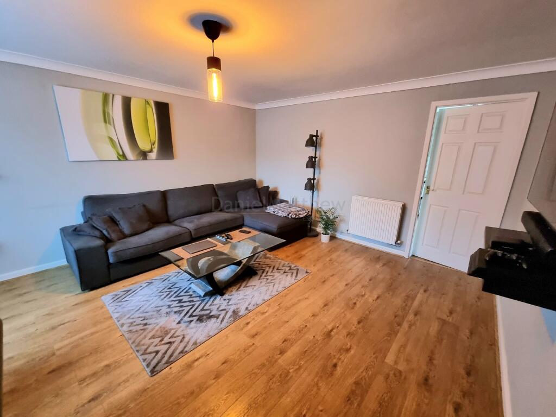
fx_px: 209
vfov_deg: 89.9
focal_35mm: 13
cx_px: 278
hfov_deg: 106.2
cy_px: 208
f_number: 2.2
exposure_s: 1/25
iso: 800
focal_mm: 2.2
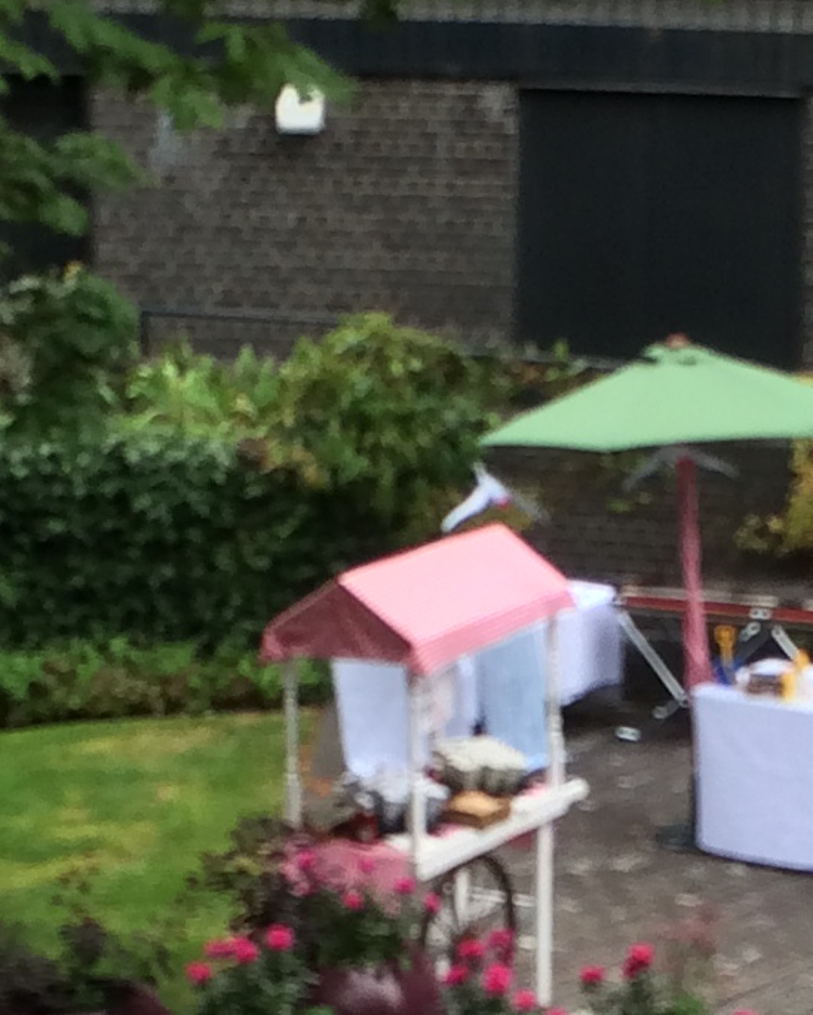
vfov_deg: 14.0
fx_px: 4057
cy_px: 1024
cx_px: 705
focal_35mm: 135
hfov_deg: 11.4
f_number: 2.2
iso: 40
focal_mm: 4.15
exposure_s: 1/60
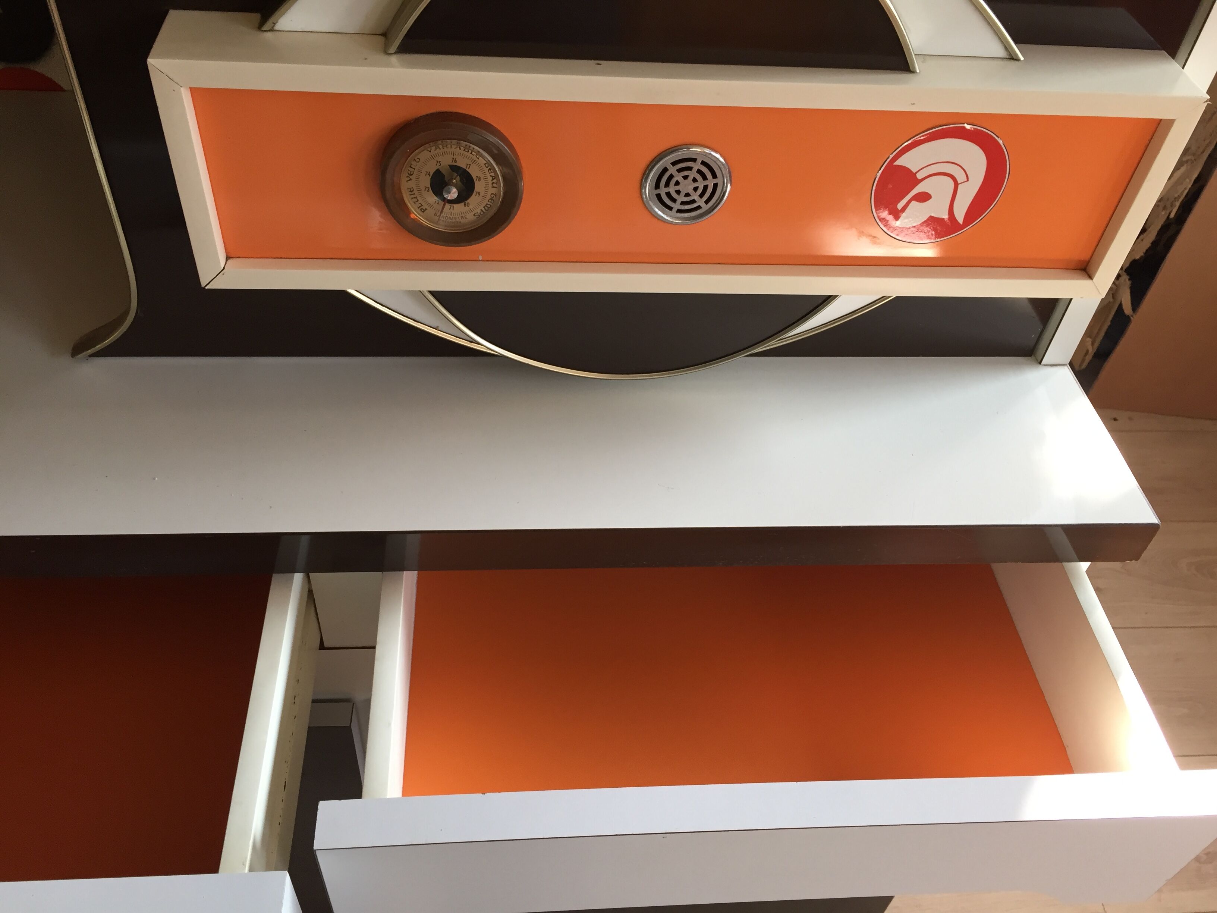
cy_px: 456
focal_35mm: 29
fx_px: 1020
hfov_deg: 61.7
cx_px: 608
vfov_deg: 48.2
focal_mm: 4.15
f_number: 2.2
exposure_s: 1/33
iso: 32
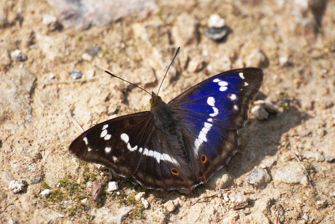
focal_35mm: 450
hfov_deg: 4.6
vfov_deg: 3.1
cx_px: 168
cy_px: 112
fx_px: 4192
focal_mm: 300
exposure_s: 1/500
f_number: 5.6
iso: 320
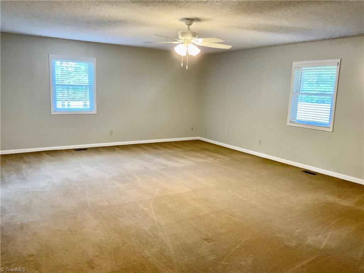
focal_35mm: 29
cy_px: 136
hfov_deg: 61.7
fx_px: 305
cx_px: 182
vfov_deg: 48.2
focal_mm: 3
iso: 250
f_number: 1.8
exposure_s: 1/60
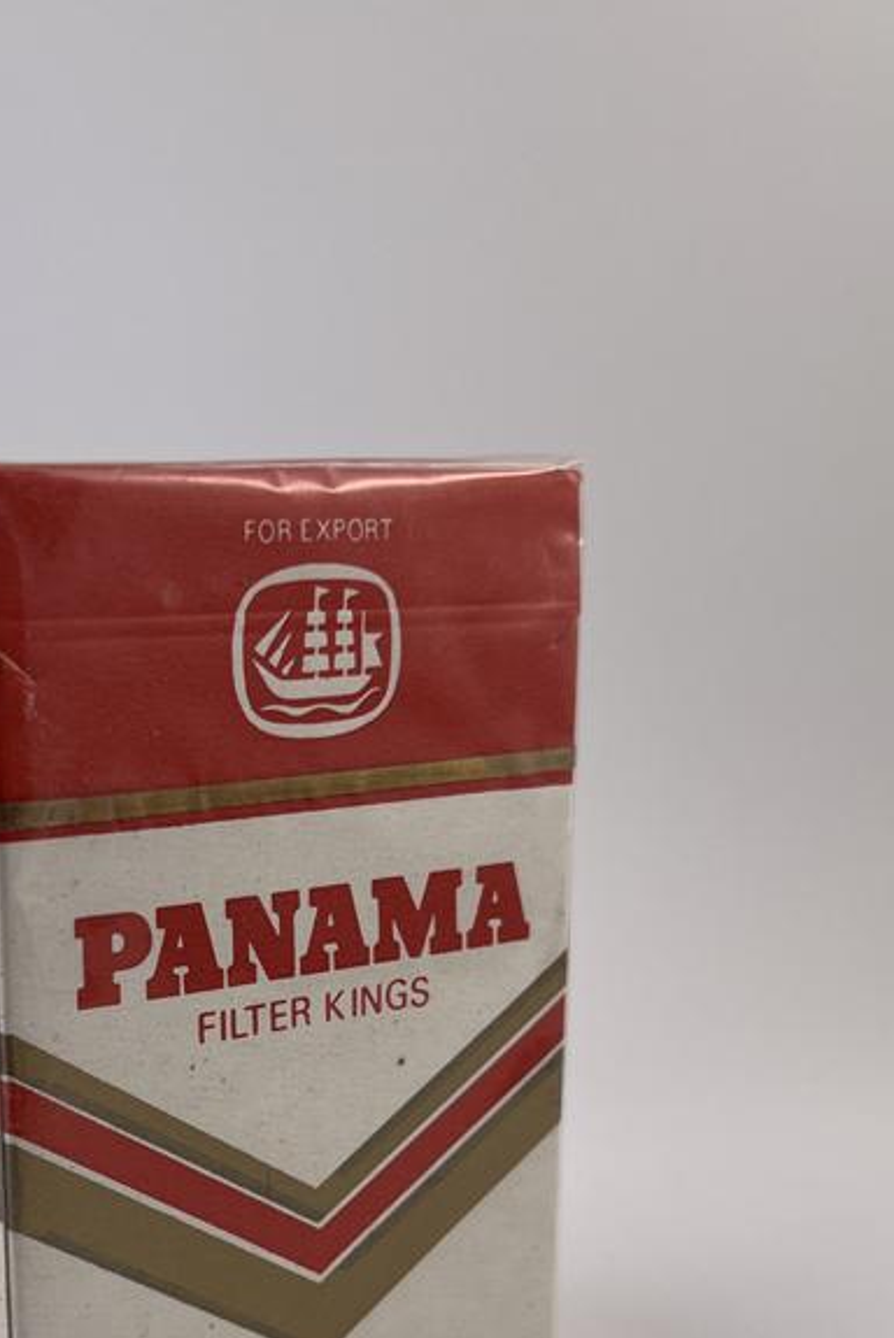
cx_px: 203
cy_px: 994
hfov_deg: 28.2
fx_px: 1749
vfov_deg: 40.8
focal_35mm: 47
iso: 32
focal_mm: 5.1
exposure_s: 1/126
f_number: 1.6
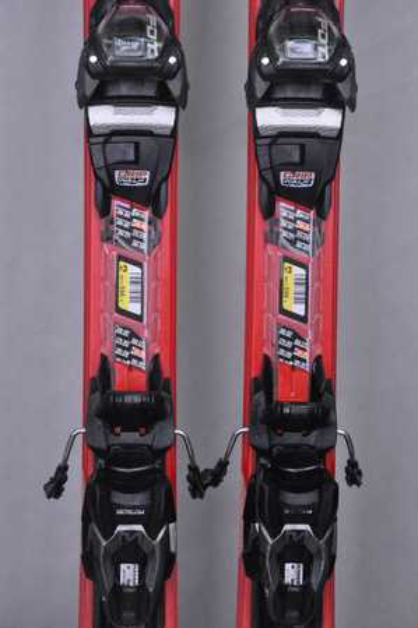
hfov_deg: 11.4
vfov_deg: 17.1
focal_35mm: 120
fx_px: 2095
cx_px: 209
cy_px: 314
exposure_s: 1/125
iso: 3200
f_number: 9.5
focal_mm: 80
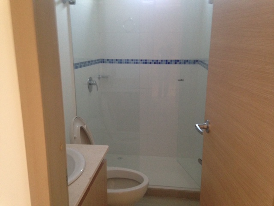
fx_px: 261
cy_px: 103
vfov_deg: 42.9
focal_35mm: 33
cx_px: 137
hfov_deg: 55.4
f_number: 2.4
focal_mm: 4.12
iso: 250
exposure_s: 1/20
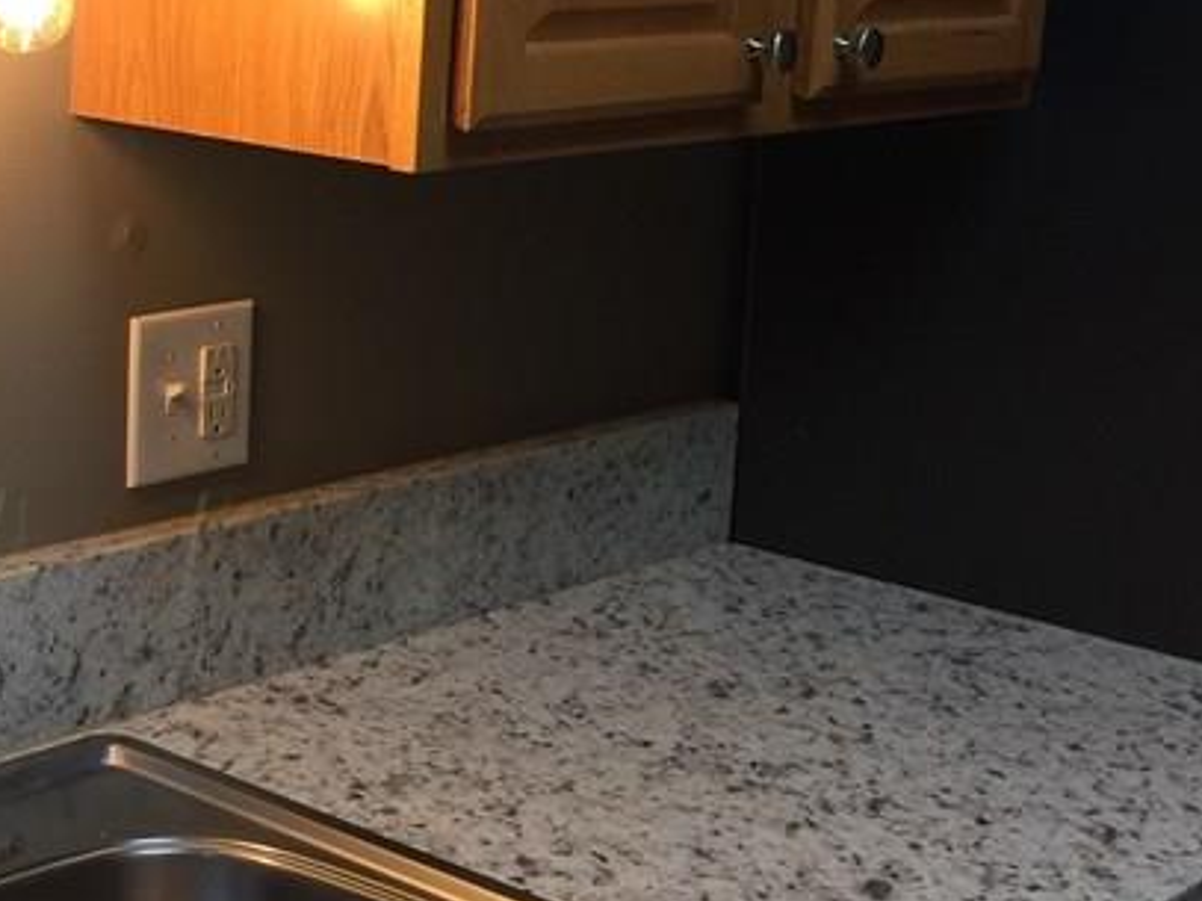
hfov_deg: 25.5
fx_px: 2534
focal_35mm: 73
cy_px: 298
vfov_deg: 20.1
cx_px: 30
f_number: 2.2
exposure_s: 1/30
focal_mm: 4.15
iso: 32
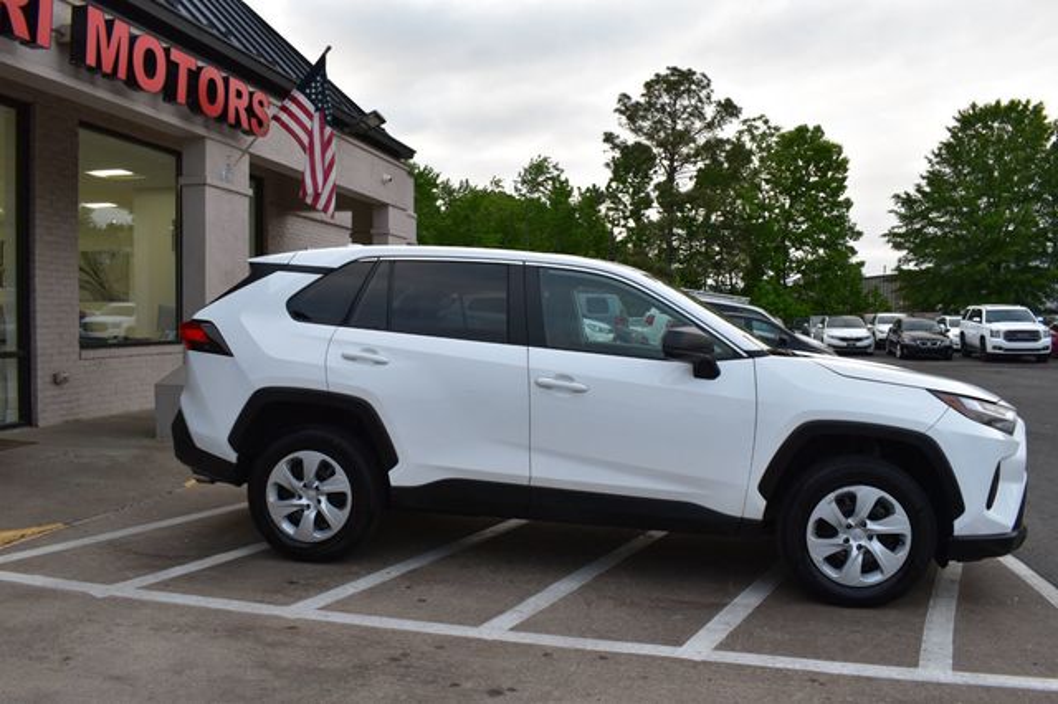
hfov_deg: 62.0
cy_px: 352
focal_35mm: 30
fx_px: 881
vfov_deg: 43.6
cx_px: 529
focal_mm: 20
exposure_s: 1/80
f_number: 8
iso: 400
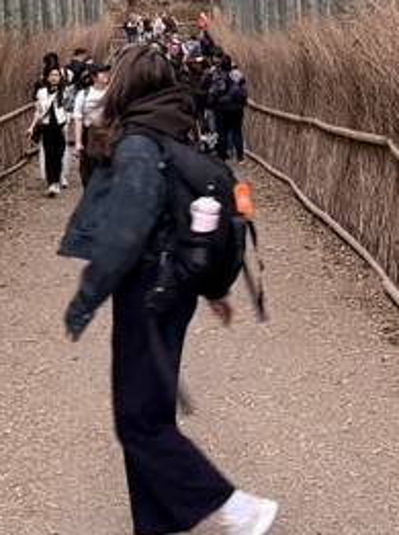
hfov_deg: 24.8
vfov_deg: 30.4
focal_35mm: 59
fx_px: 909
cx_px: 190
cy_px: -1
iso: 500
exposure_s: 1/60
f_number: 1.78
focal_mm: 6.76
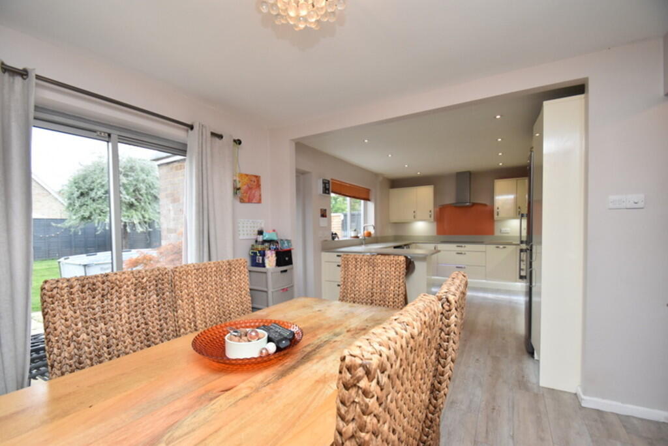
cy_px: 223
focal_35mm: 15
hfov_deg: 100.4
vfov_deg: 77.4
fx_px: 278
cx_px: 334
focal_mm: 10
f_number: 4.5
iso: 800
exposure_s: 1/160
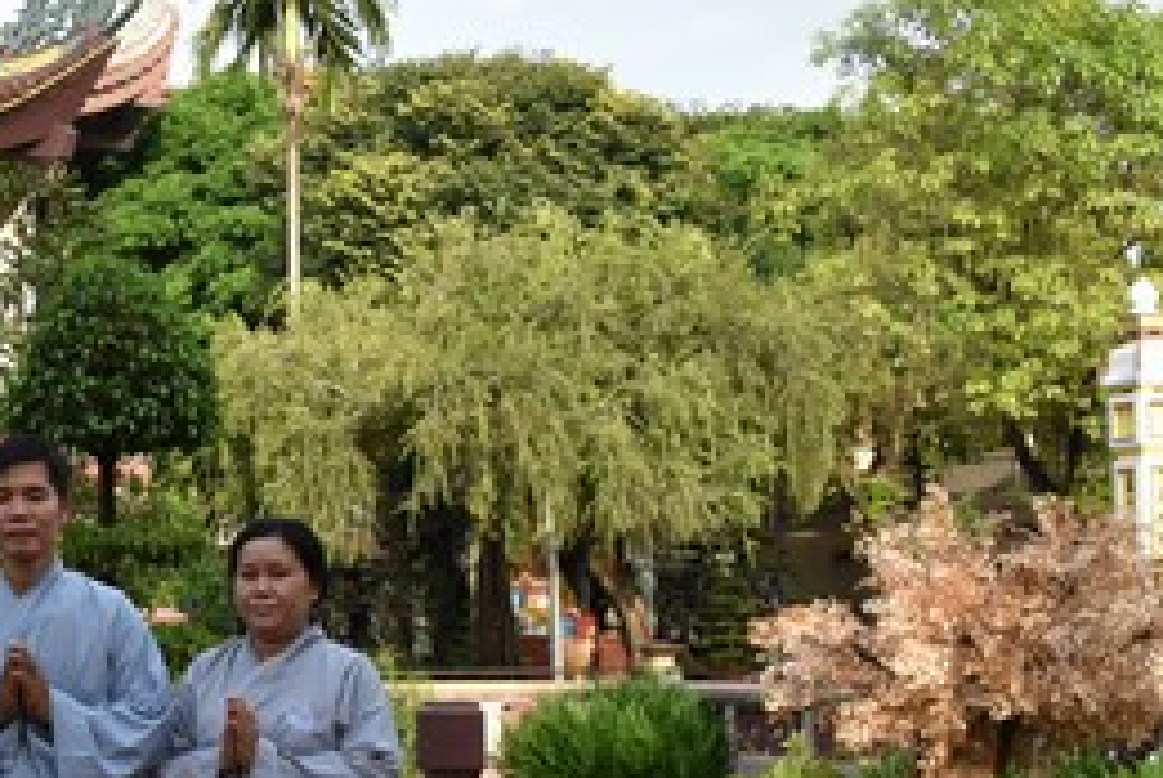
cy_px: 559
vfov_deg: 18.1
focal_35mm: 75
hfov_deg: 24.3
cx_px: -250
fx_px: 2426
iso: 1600
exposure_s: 1/500
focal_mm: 30
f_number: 11
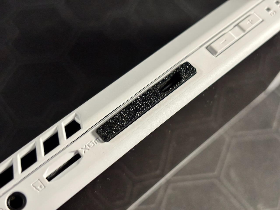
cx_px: 140
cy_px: 105
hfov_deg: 36.8
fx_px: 421
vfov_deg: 28.0
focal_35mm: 52
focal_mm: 5.96
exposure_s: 1/40
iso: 320
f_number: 1.6
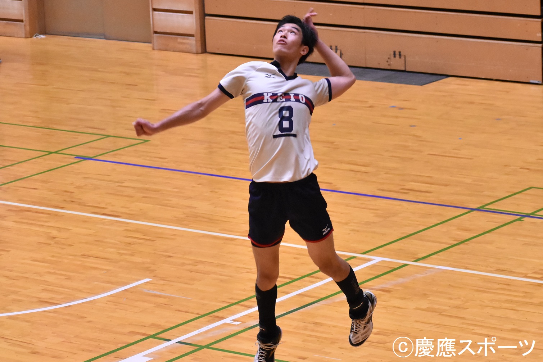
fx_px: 1765
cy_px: 181
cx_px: 272
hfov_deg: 17.5
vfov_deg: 11.7
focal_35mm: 117
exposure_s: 1/400
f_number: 5.6
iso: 2500
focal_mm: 78
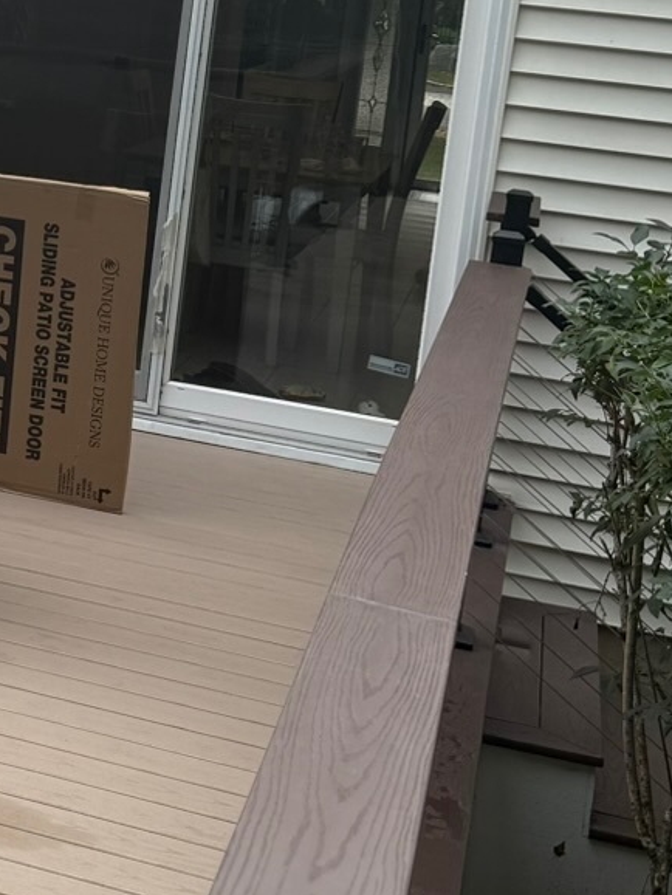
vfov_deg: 22.5
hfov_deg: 15.4
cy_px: 96
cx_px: -455
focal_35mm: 85
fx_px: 2199
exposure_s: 1/1250
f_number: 1.78
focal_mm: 6.76
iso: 80
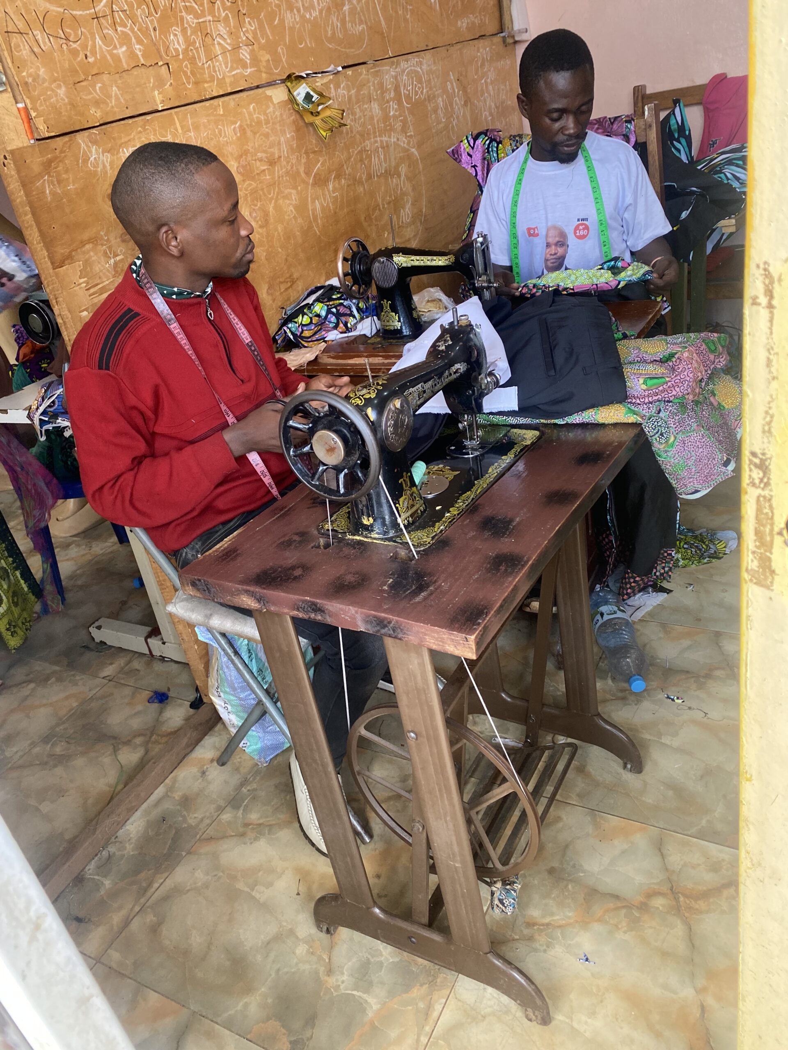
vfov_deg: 67.3
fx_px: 789
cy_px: 525
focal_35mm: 26
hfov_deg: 53.1
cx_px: 394
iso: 125
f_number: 1.8
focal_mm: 4.25
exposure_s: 1/98
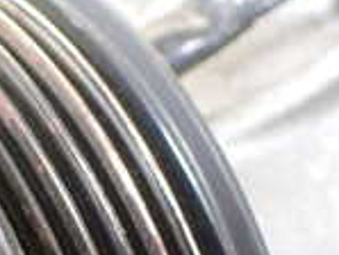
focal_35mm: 121
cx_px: 46
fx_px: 1186
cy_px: 376
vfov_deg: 11.8
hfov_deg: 16.1
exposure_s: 1/125
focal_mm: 5.4
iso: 800
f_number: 2.3
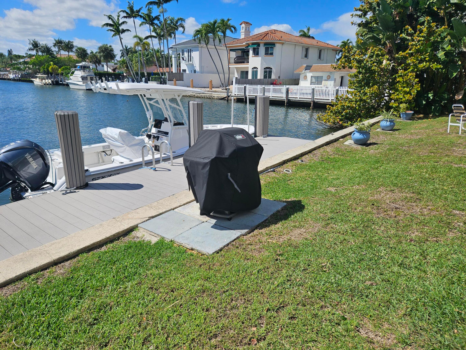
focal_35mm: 23
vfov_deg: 58.9
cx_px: 233
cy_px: 175
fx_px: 310
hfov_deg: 73.9
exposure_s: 1/3540
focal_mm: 5.4
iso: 25
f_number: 1.8
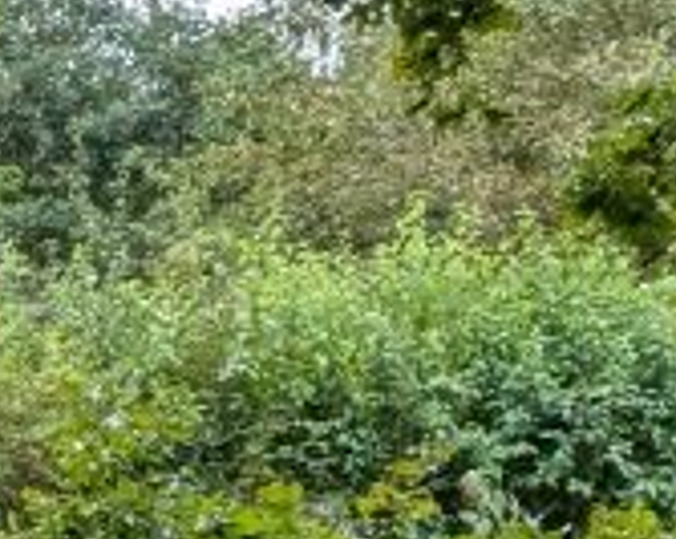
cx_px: -1550
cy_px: 819
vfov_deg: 8.4
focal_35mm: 180
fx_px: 3595
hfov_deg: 8.4
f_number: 1.68
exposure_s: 1/100
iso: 81
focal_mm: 6.9
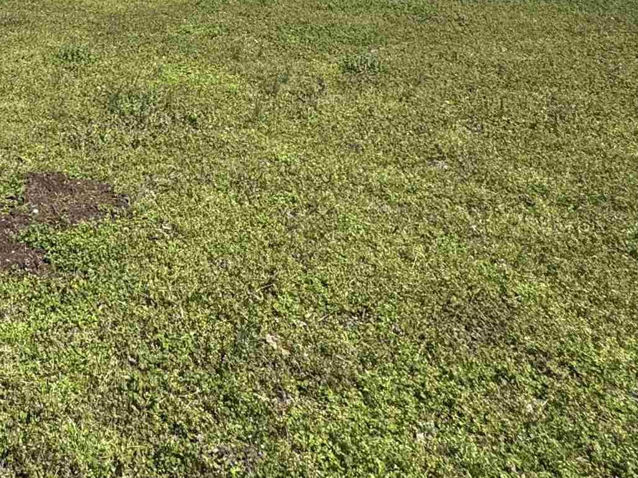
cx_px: -31
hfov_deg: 38.5
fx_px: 774
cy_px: -155
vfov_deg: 28.0
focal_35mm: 42
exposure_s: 1/2083
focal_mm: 2.22
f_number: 2.2
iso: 40
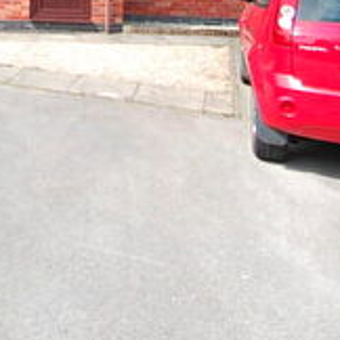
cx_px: -103
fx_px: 611
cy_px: -80
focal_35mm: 55
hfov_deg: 26.4
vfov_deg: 27.0
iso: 400
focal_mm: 10
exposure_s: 1/1250
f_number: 4
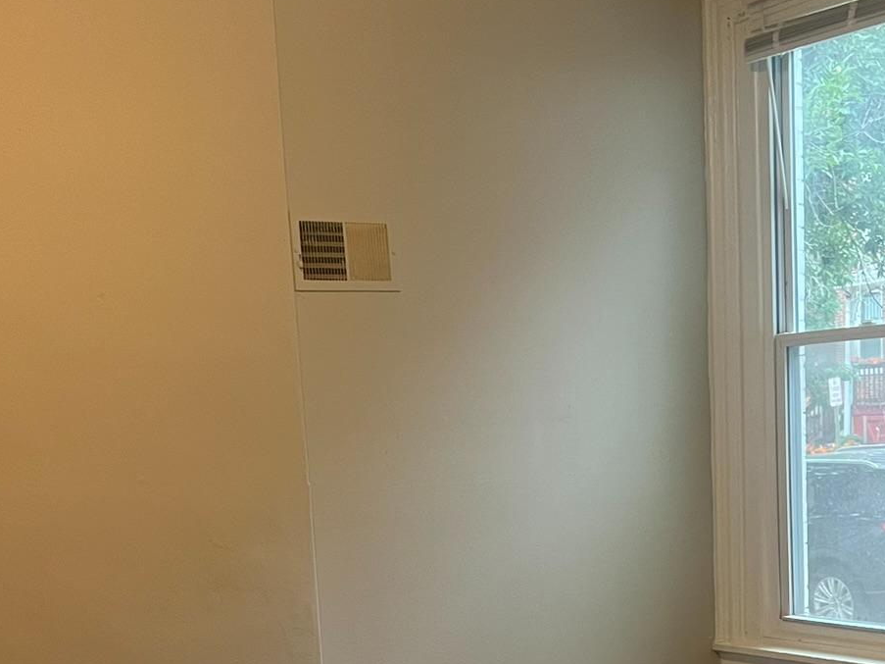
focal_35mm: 59
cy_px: 605
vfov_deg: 24.1
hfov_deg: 32.6
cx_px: 544
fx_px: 1508
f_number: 1.5
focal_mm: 5.7
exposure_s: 1/60
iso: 125
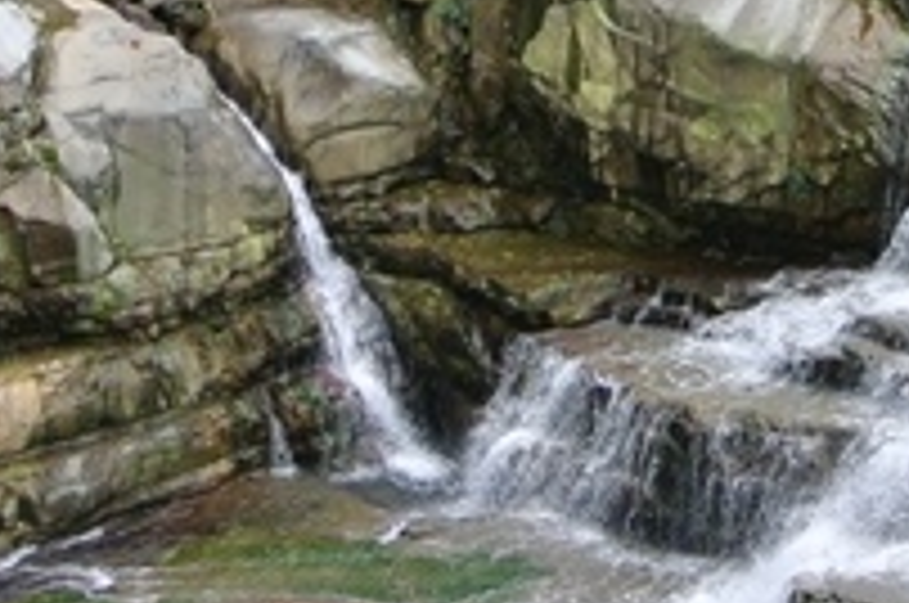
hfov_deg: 12.3
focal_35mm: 167
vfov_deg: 8.2
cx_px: 634
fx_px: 4210
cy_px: 110
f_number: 4.2
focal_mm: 15.7
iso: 160
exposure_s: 1/250
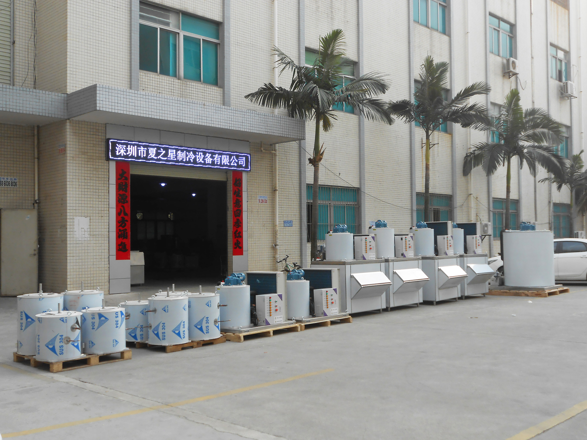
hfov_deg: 49.0
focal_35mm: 38
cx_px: 294
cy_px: 220
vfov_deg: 37.7
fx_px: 644
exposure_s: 1/160
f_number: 4.2
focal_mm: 6.8
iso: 80
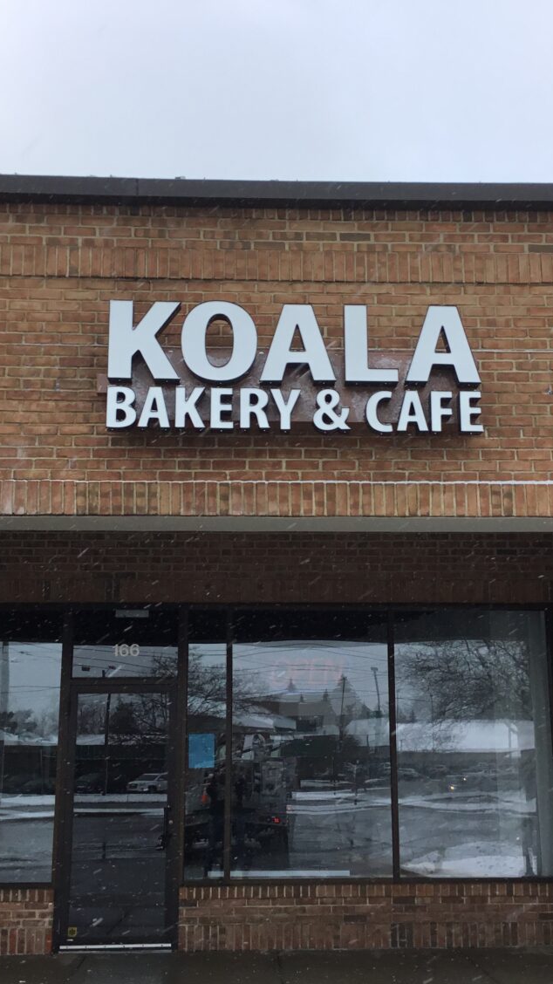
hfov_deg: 25.9
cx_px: 300
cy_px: 489
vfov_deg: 44.6
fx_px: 1200
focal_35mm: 46
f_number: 2.4
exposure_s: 1/445
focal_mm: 3.3
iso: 25
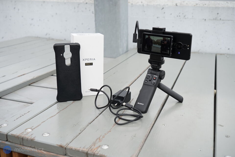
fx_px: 261
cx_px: 118
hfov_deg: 48.5
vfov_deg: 33.4
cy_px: 78
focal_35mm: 40
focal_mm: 40
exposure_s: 1/125
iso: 100
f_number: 5.6
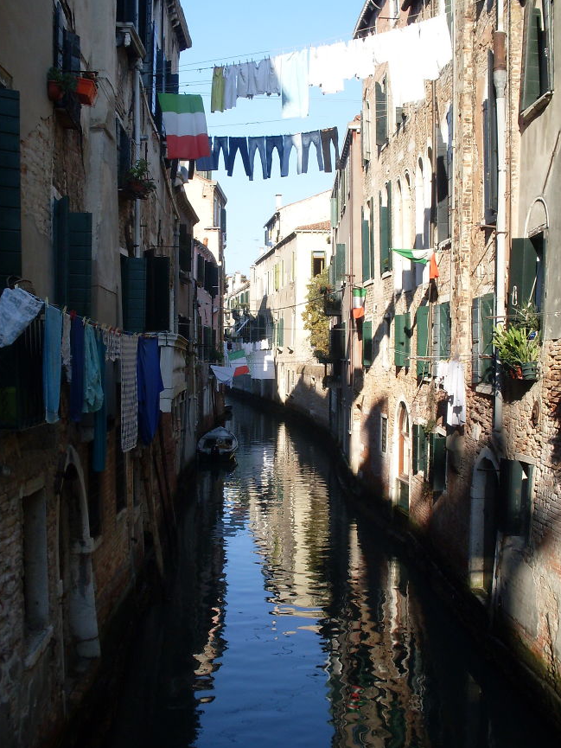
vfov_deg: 45.8
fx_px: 886
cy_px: 374
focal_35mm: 41
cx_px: 276
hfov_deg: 35.1
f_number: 8.4
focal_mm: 6.3
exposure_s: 1/90
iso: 80
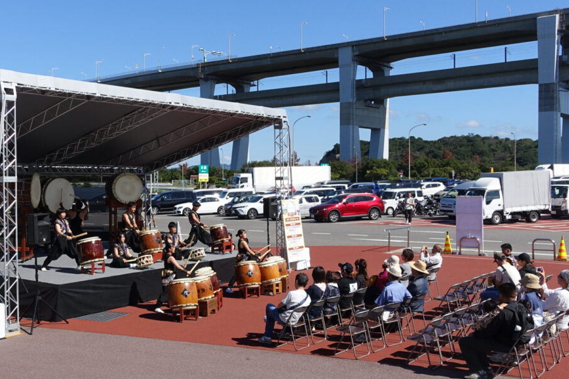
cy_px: 184
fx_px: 648
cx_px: 170
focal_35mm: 41
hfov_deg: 46.3
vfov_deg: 32.6
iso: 125
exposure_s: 1/640
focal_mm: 8.8
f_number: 5.6
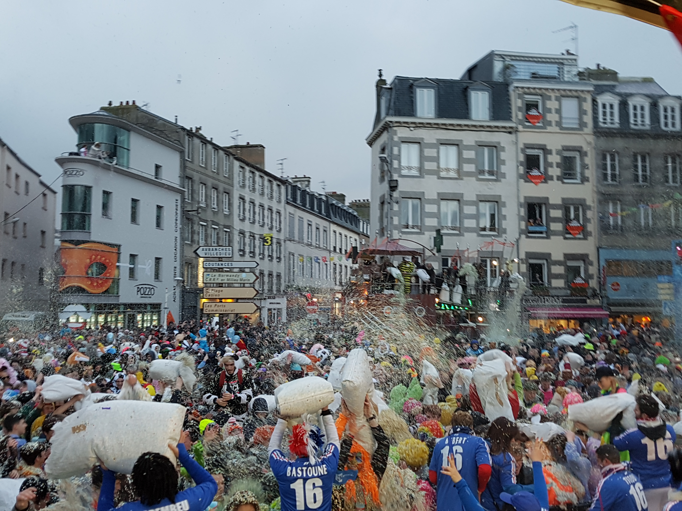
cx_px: 341
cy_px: 256
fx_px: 512
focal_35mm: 26
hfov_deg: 67.3
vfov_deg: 53.1
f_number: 1.7
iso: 80
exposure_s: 1/50
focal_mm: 4.2
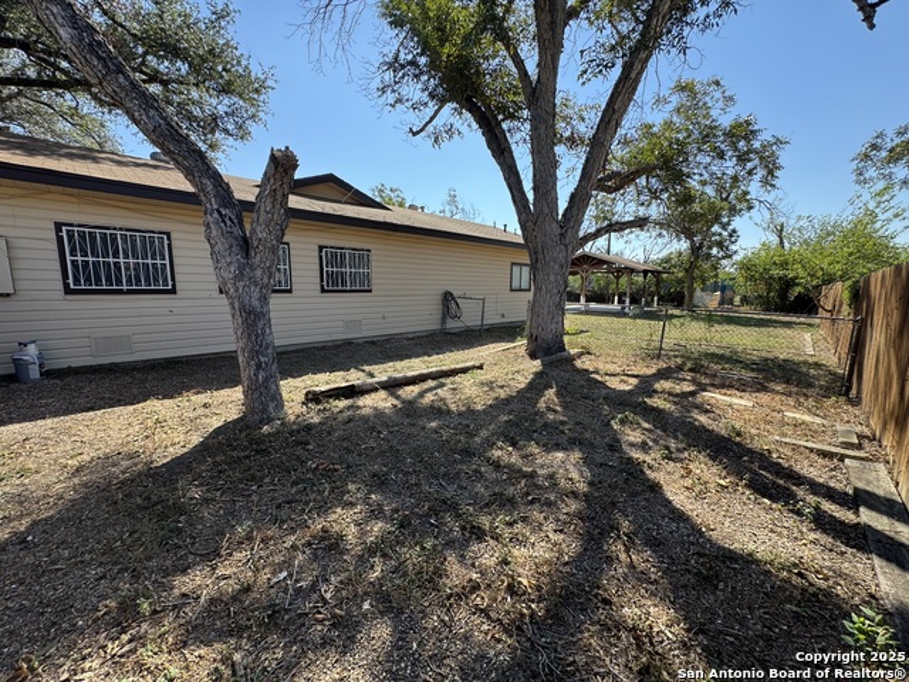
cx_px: 454
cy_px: 341
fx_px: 368
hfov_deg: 102.1
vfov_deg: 85.7
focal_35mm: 14
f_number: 2.2
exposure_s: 1/488
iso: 40
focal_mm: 2.22
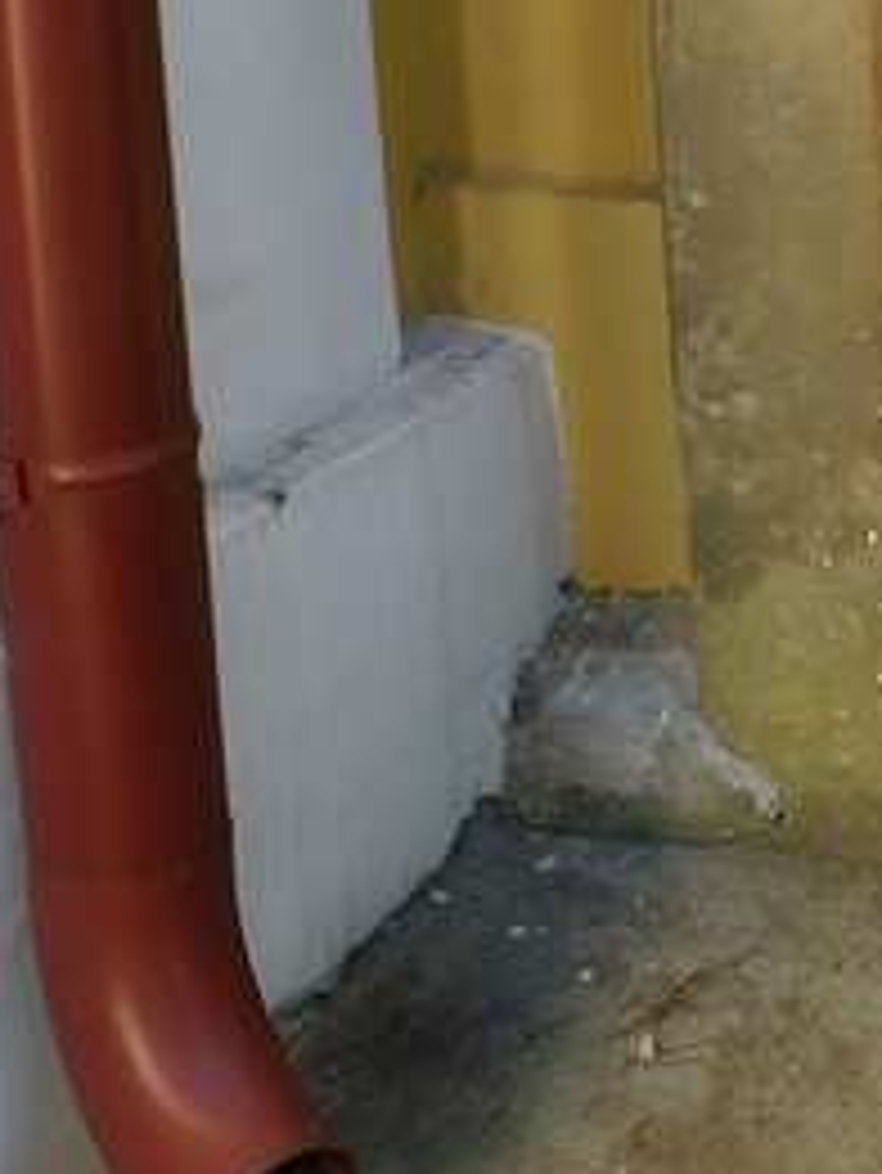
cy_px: 22
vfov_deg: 21.5
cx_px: 1148
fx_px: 2987
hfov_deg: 15.9
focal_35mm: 88
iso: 125
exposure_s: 1/250
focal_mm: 4
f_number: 3
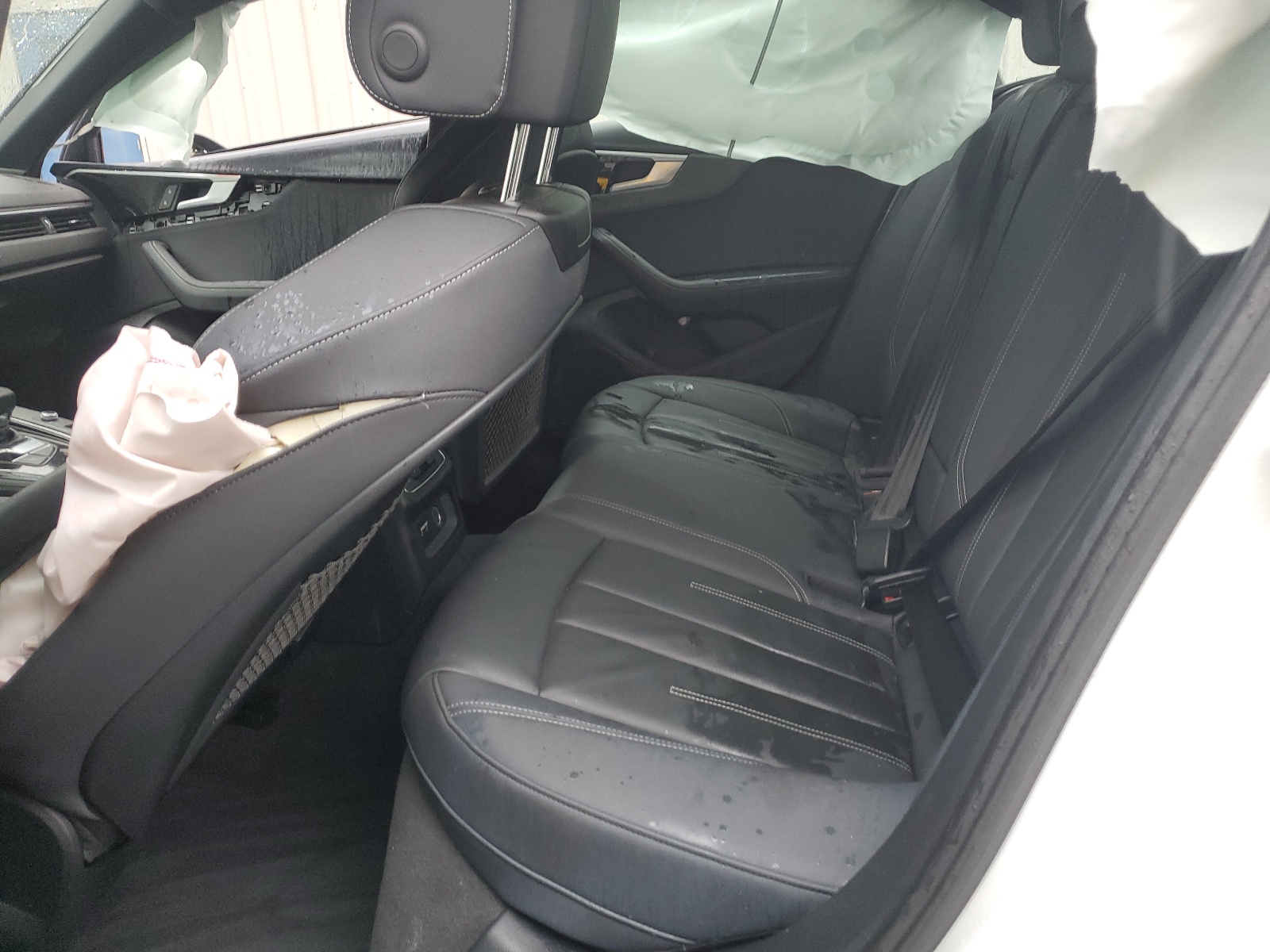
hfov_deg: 67.3
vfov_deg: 53.1
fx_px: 954
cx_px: 635
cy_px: 476
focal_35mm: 26
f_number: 1.5
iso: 90
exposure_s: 1/120
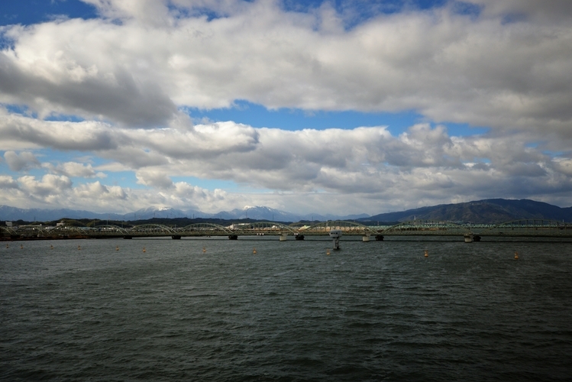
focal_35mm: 32
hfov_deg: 58.7
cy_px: 202
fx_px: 509
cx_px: 269
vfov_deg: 41.1
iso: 320
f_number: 5.6
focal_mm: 20
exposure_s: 1/125
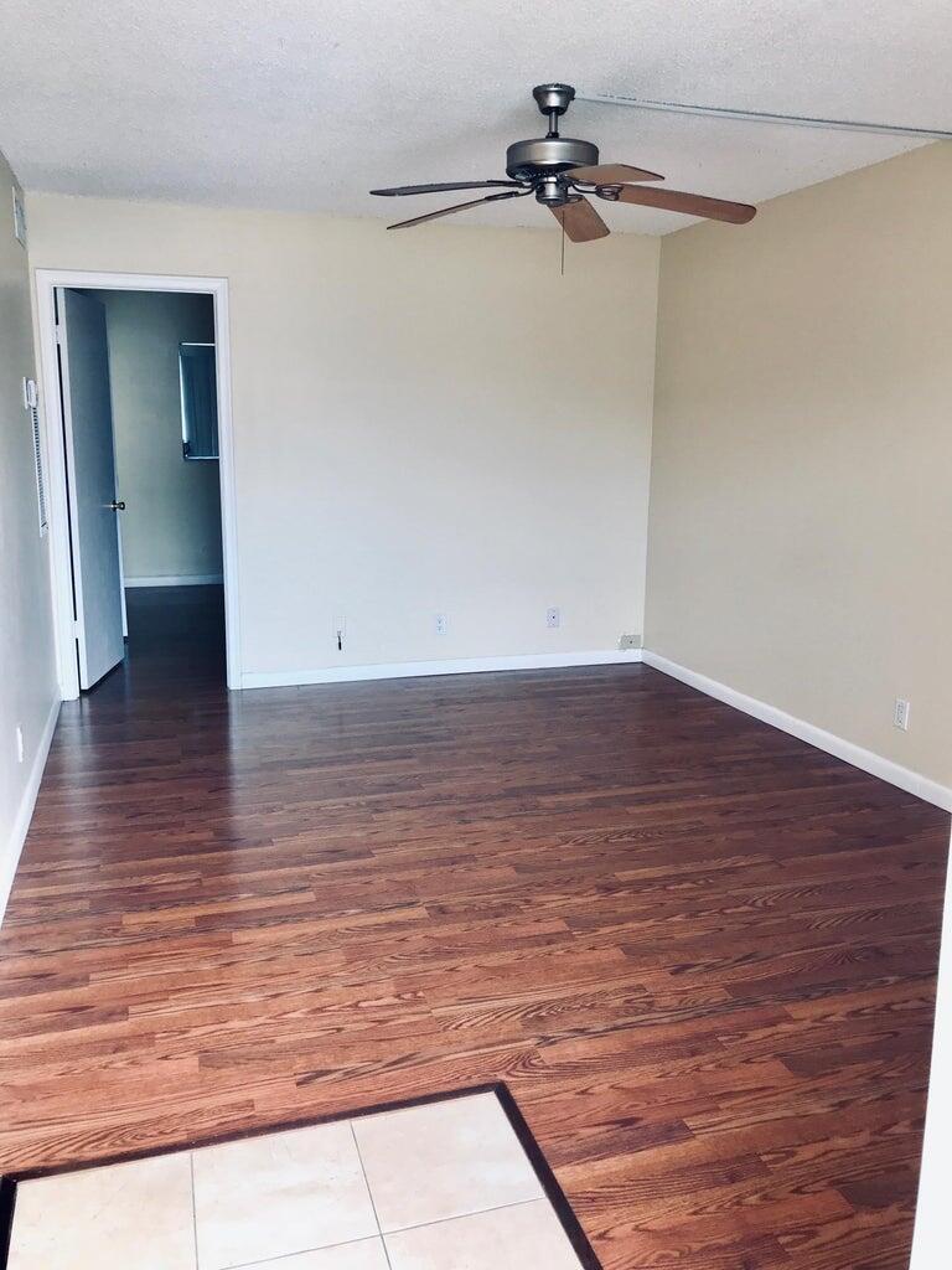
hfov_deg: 49.7
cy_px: 635
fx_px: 1027
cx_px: 476
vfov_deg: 63.4
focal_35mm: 28
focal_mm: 3.99
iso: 25
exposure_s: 1/40
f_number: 1.8
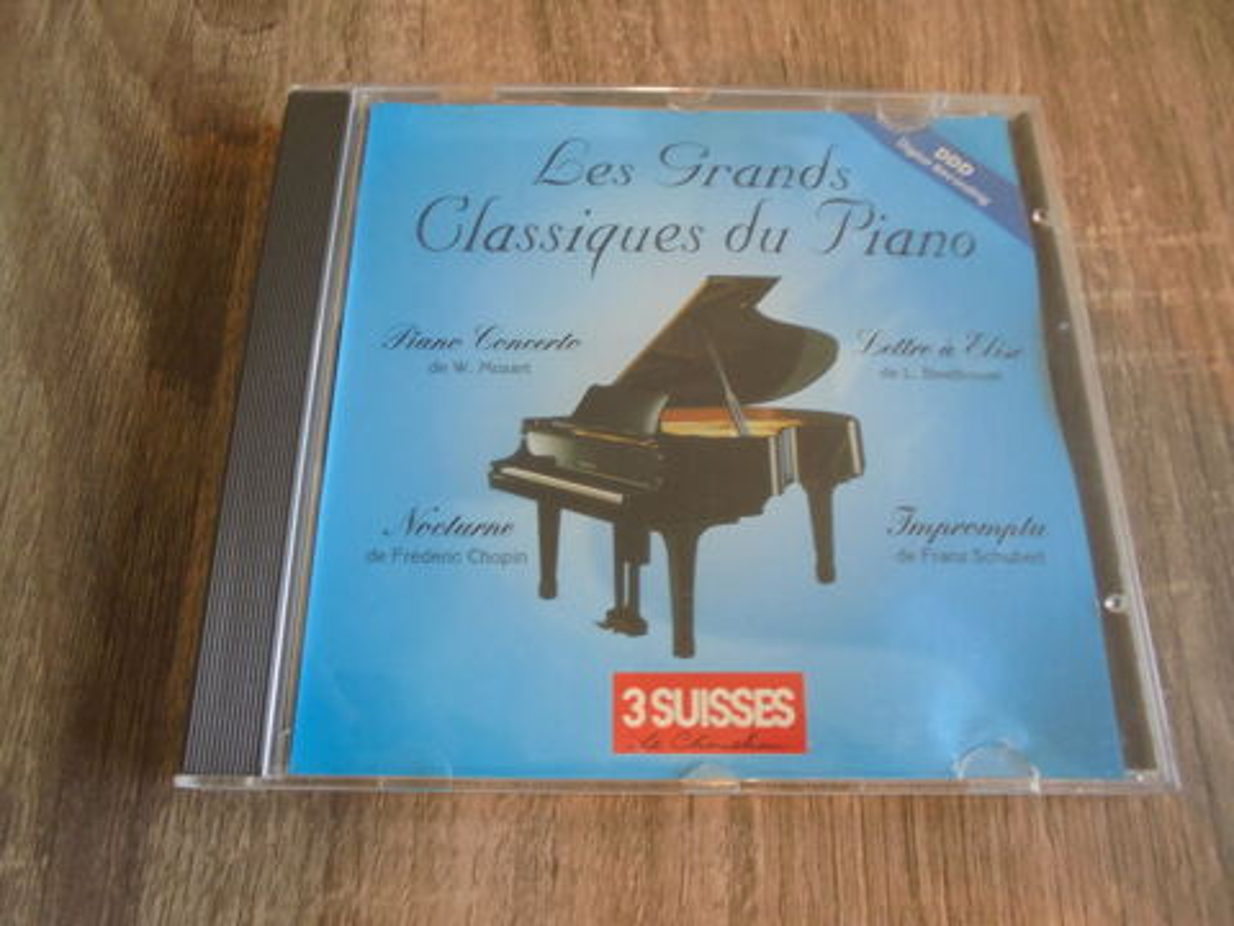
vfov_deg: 53.1
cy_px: 463
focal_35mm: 26
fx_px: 927
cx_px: 617
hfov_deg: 67.3
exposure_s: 1/30
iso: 160
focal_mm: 4.6
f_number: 3.5
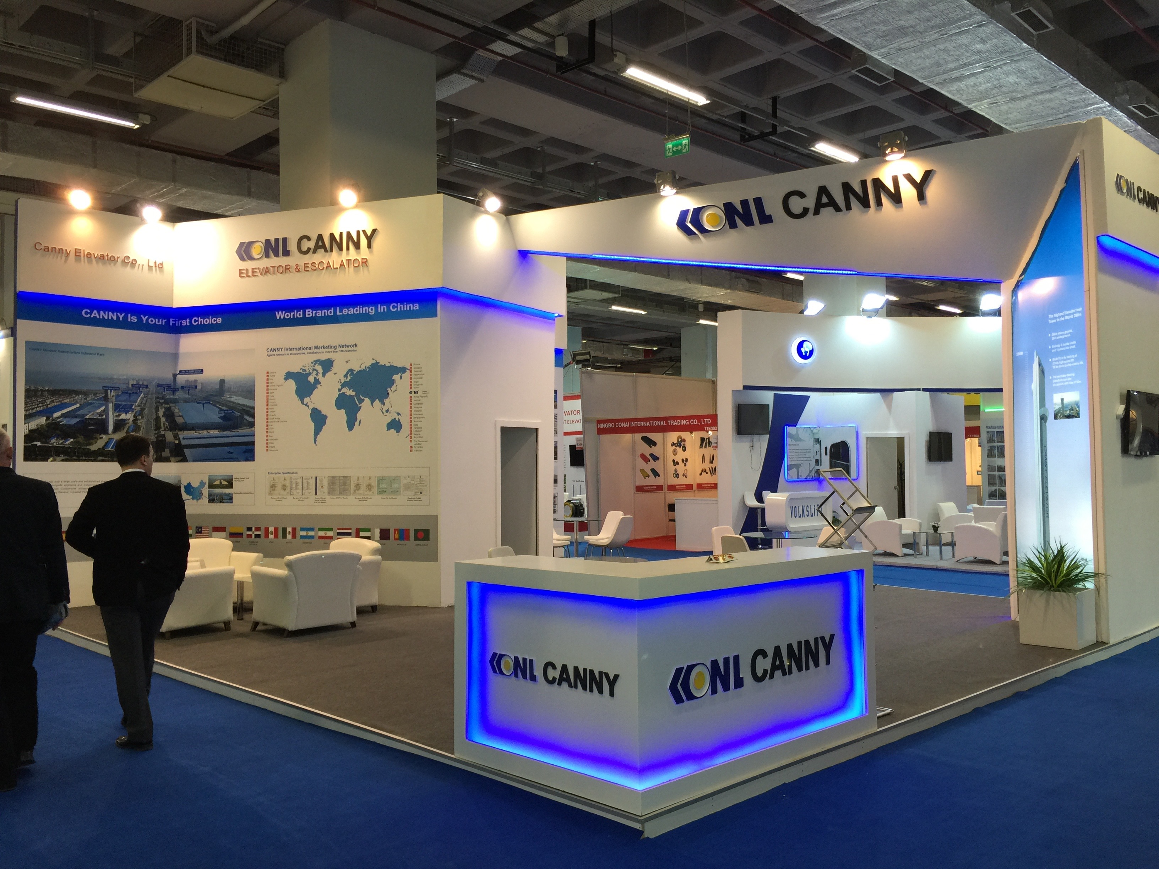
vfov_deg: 48.2
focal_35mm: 29
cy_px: 434
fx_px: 971
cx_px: 580
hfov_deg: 61.7
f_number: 2.2
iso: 32
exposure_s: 1/33
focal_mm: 4.15
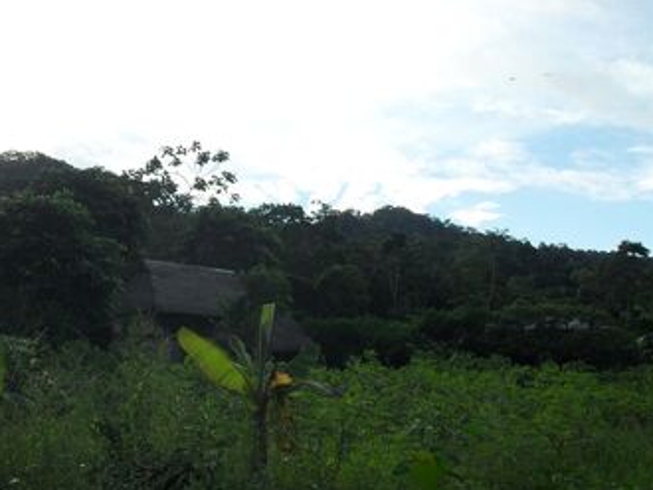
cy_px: 257
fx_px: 868
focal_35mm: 46
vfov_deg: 31.6
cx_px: 263
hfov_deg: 41.0
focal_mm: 6.3
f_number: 8.3
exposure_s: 1/180
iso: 80
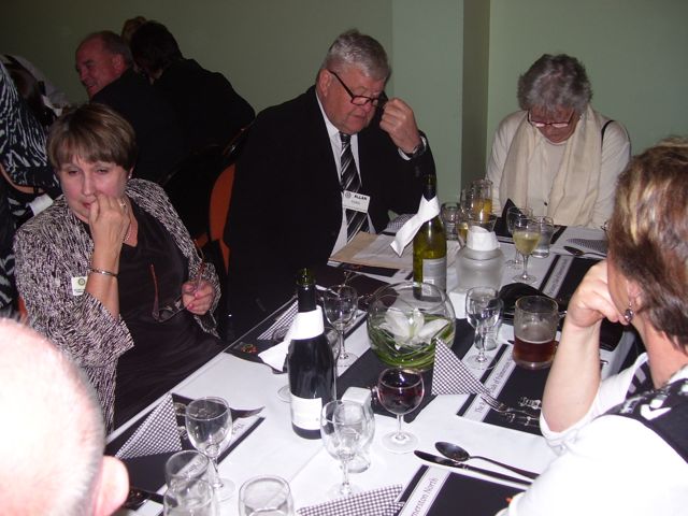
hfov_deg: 51.4
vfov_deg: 39.7
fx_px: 716
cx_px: 344
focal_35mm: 36
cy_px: 258
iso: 80
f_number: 2.7
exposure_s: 1/60
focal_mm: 6
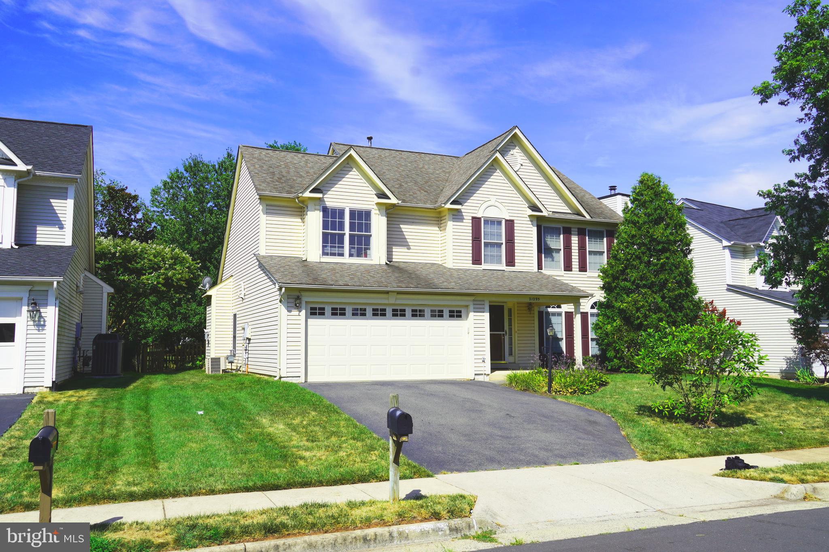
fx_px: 691
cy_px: 276
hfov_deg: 61.9
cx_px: 414
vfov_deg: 43.6
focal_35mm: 30
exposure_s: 1/250
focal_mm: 20
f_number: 10
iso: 100
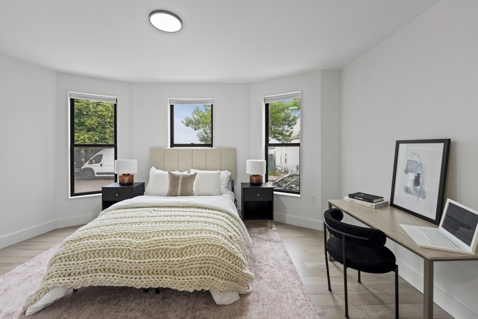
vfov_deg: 81.2
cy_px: 160
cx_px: 239
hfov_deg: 104.2
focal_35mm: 14
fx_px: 186
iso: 100
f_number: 9
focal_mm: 14
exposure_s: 1/1.25
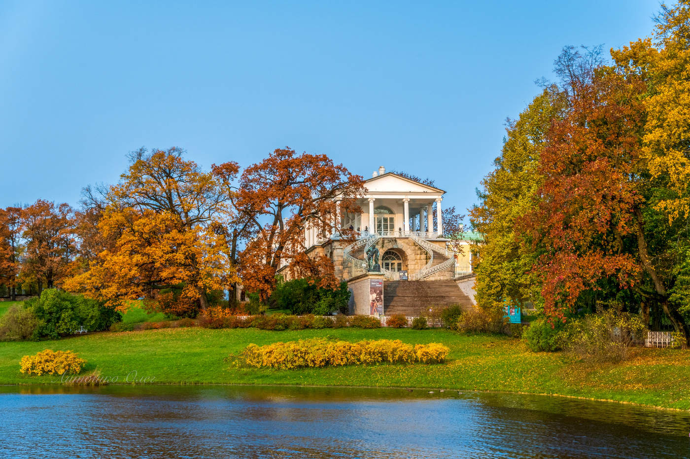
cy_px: 230
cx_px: 345
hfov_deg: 33.4
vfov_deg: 22.6
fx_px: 1149
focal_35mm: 60
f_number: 14
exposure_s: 1/100
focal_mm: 40
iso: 250
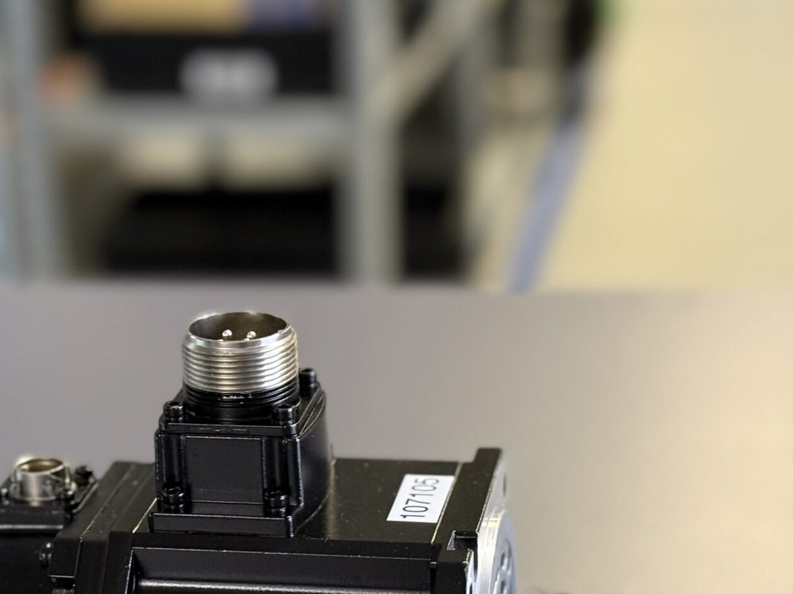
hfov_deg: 20.0
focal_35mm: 98
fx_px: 2245
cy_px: 572
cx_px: 262
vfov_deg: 14.9
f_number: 1.78
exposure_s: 1/33
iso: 250
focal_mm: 6.76
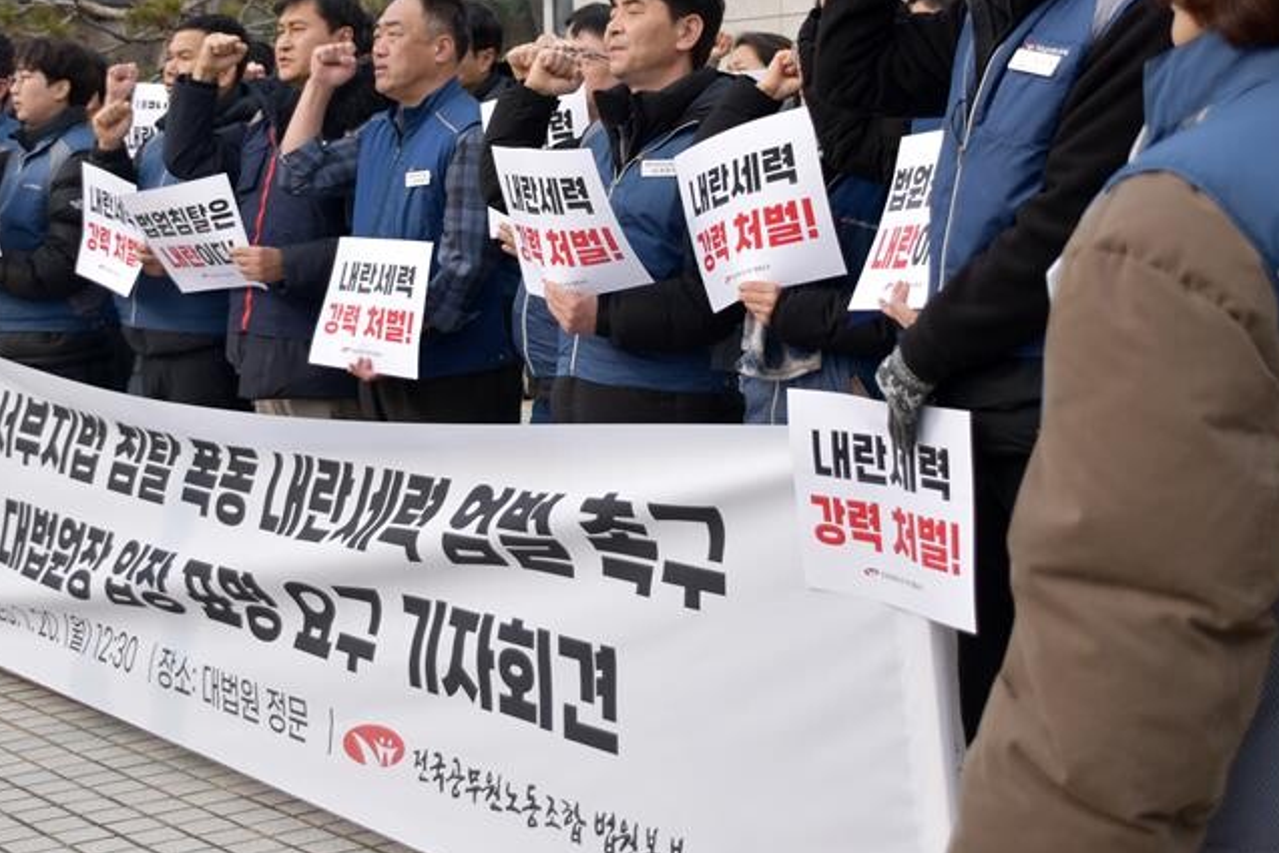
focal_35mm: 75
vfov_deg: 18.2
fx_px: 2658
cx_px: 532
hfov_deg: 27.0
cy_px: 260
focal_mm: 31
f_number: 4.2
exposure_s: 1/640
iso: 100
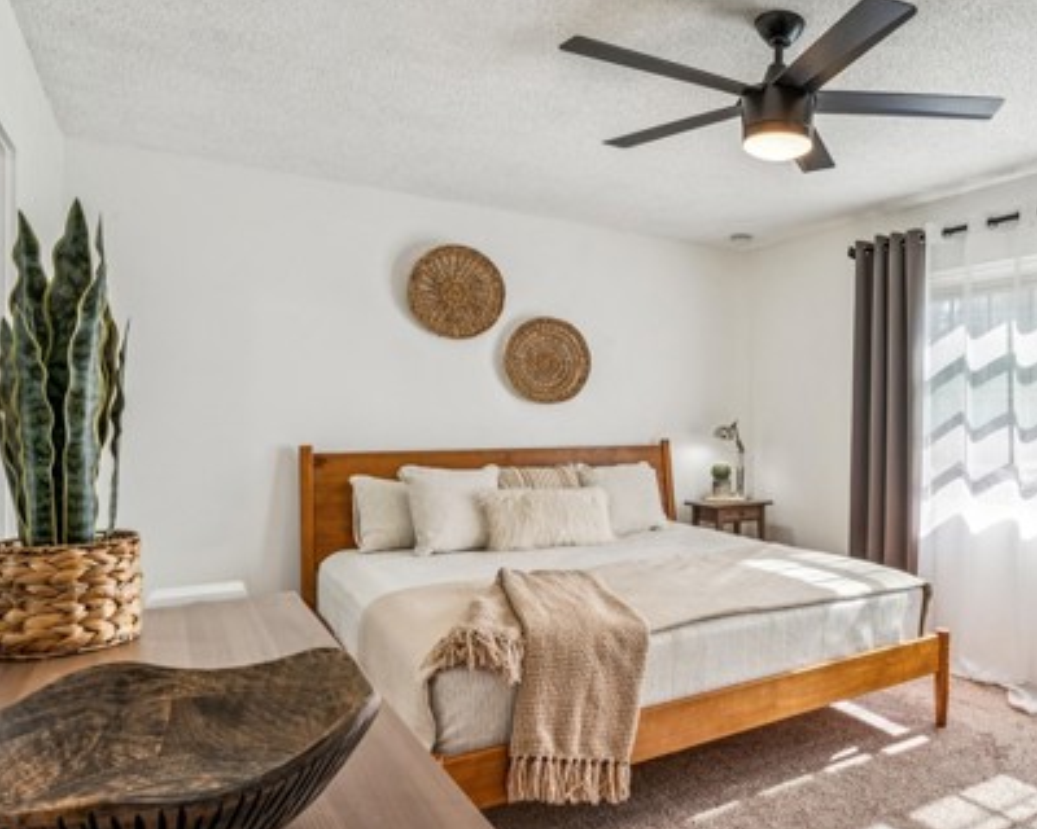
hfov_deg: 64.7
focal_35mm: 25
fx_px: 764
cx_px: 762
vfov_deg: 57.0
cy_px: 414
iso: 100
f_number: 13
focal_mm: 16.6
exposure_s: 1/8
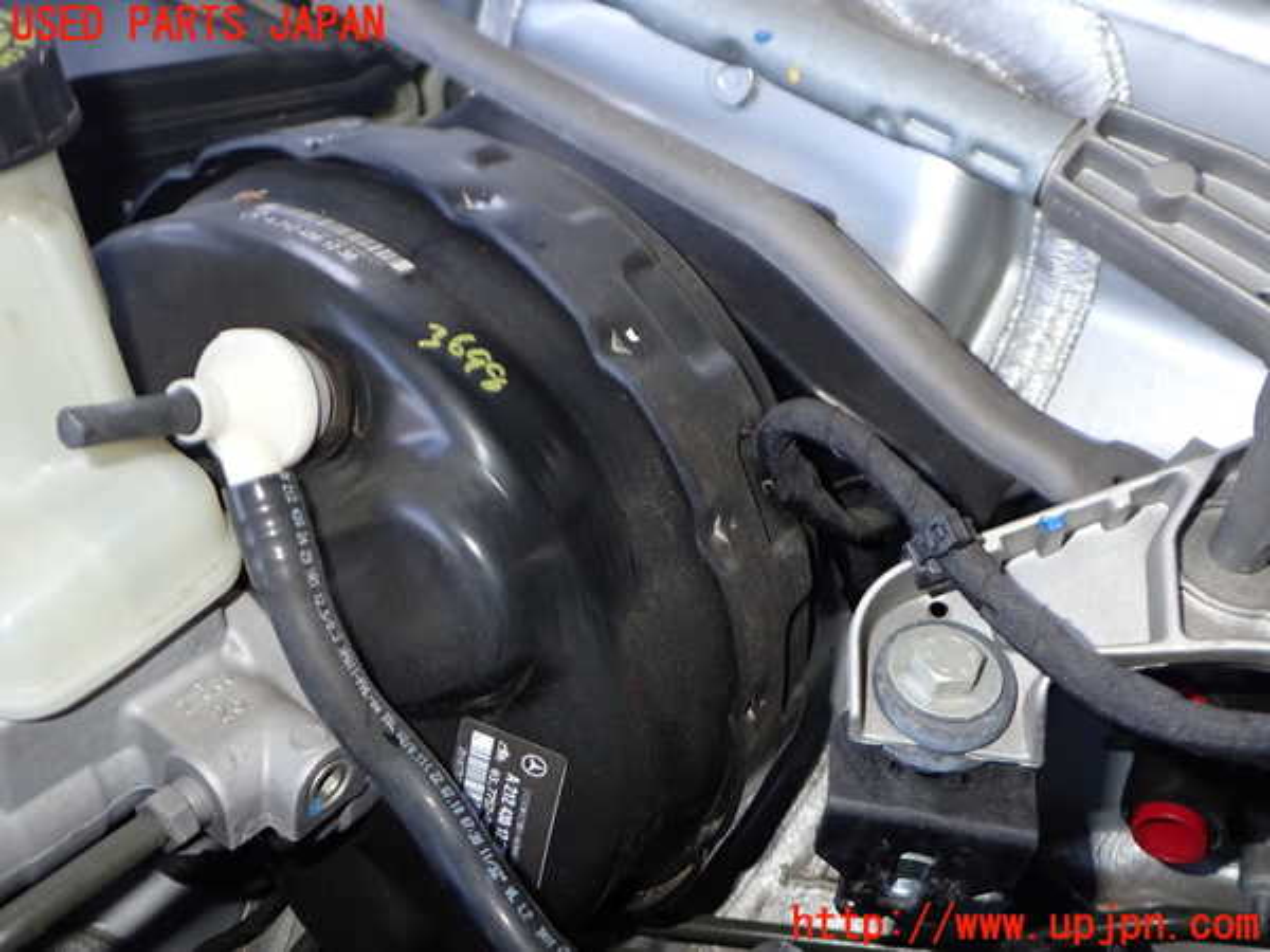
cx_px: 635
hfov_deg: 60.0
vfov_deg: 46.8
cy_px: 476
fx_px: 1101
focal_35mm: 30
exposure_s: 1/30
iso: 250
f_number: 6.3
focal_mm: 5.4
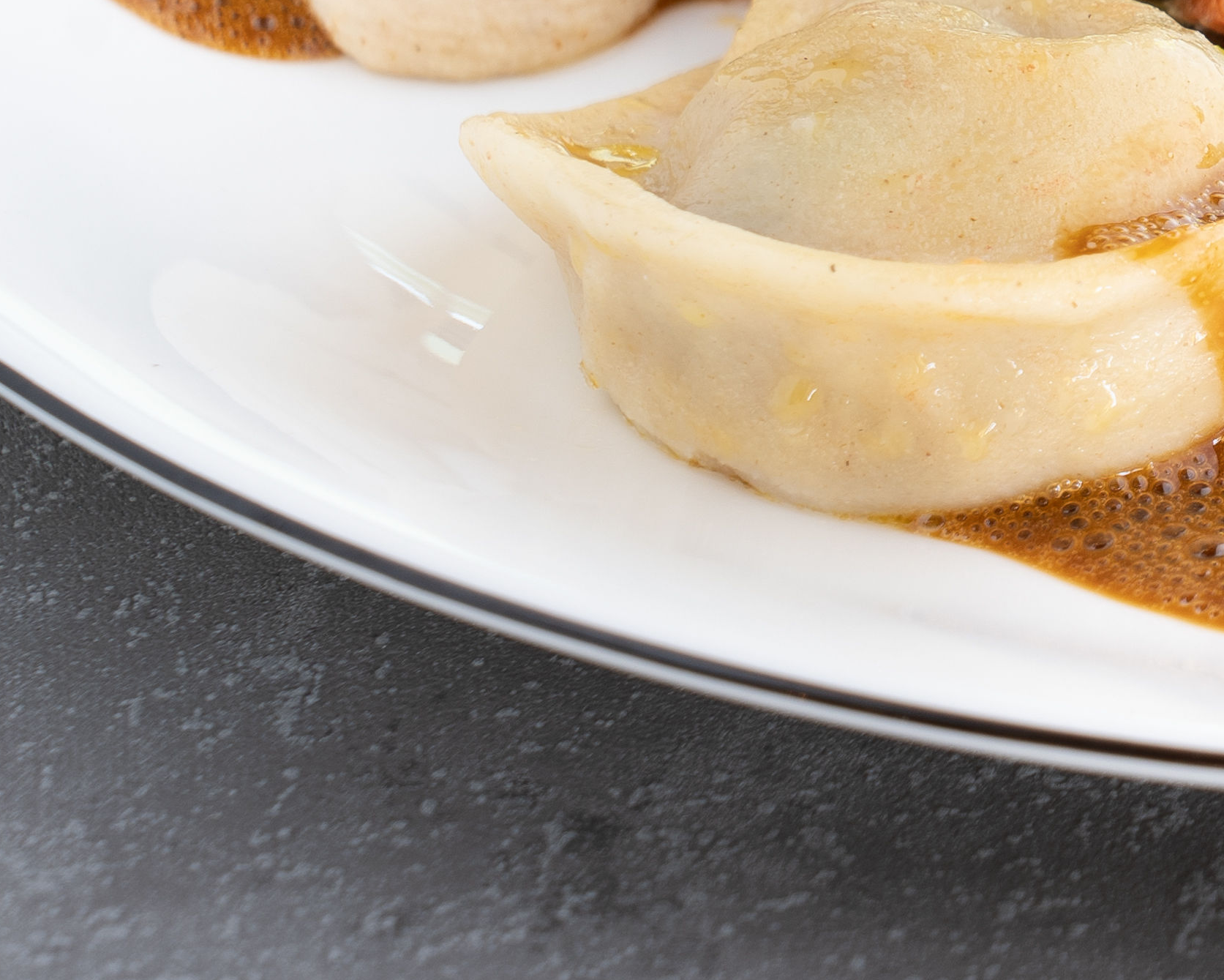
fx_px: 12573
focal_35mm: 347
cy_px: -379
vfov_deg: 4.4
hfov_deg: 5.5
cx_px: 1664
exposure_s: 1/5
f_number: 8
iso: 100
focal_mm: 105
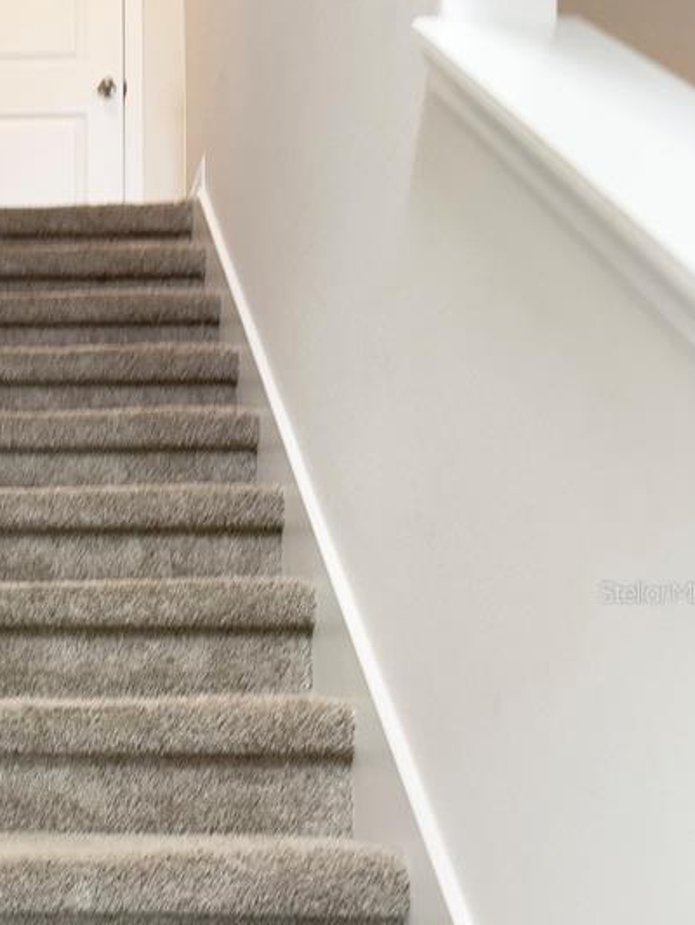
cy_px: 592
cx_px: -59
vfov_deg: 35.3
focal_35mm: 54
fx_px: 1445
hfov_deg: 25.2
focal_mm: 6.86
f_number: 1.8
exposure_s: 1/35
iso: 64
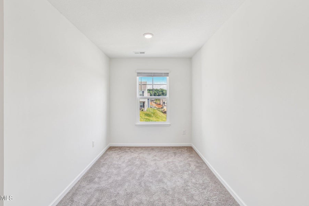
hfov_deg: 96.7
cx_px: 151
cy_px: 98
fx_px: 137
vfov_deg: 73.7
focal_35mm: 16
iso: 100
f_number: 11
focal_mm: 15
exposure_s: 1/50
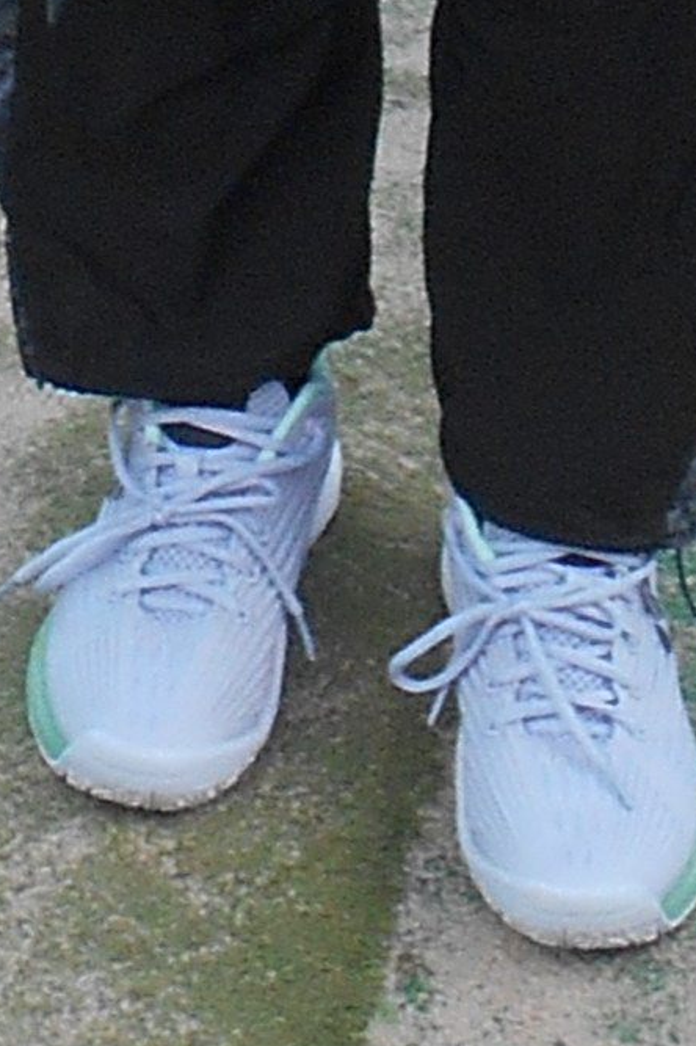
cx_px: -560
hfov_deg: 6.4
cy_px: -1480
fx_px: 6067
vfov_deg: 8.9
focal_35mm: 209
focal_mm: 4.7
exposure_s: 1/30
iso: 110
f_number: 3.4
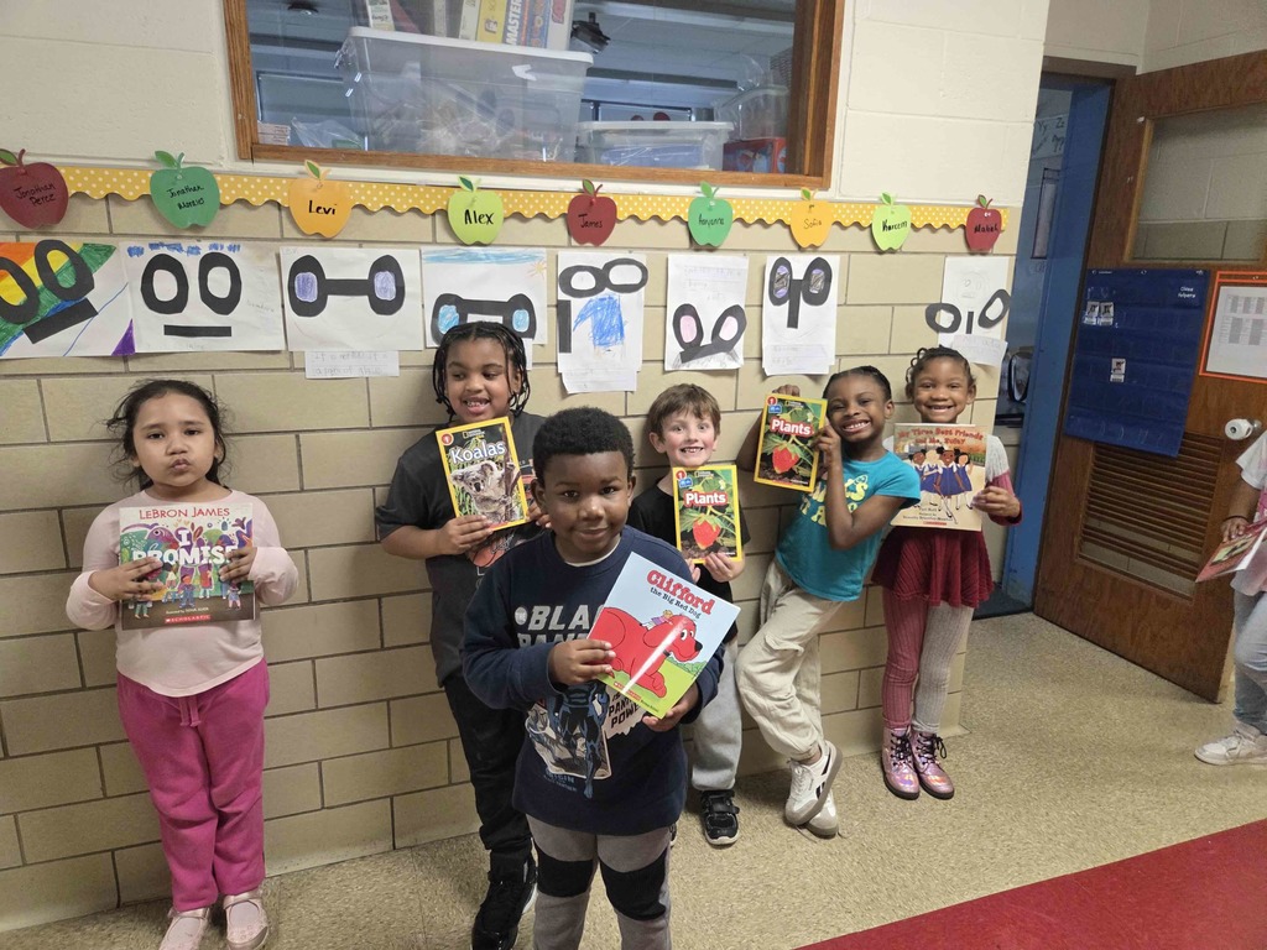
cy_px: 475
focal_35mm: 23
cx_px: 634
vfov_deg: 58.9
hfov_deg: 73.9
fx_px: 842
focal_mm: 5.4
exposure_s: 1/120
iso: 640
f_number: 1.8
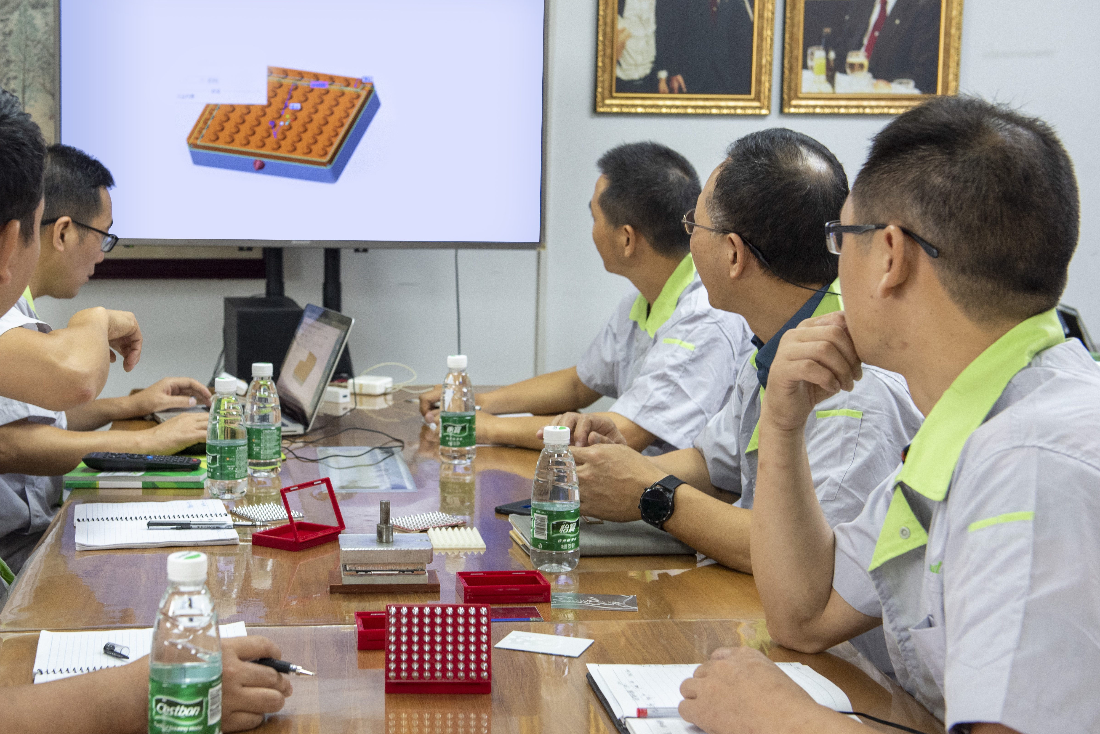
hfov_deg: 33.2
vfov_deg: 22.6
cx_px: 418
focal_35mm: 60
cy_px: 299
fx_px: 1834
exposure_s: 1/100
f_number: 5
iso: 800
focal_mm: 48
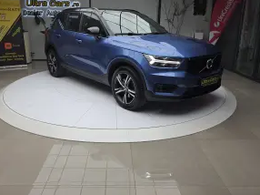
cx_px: 115
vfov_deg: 47.9
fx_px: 218
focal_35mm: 29
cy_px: 79
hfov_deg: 61.5
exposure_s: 1/102
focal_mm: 6.25
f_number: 1.7
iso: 12
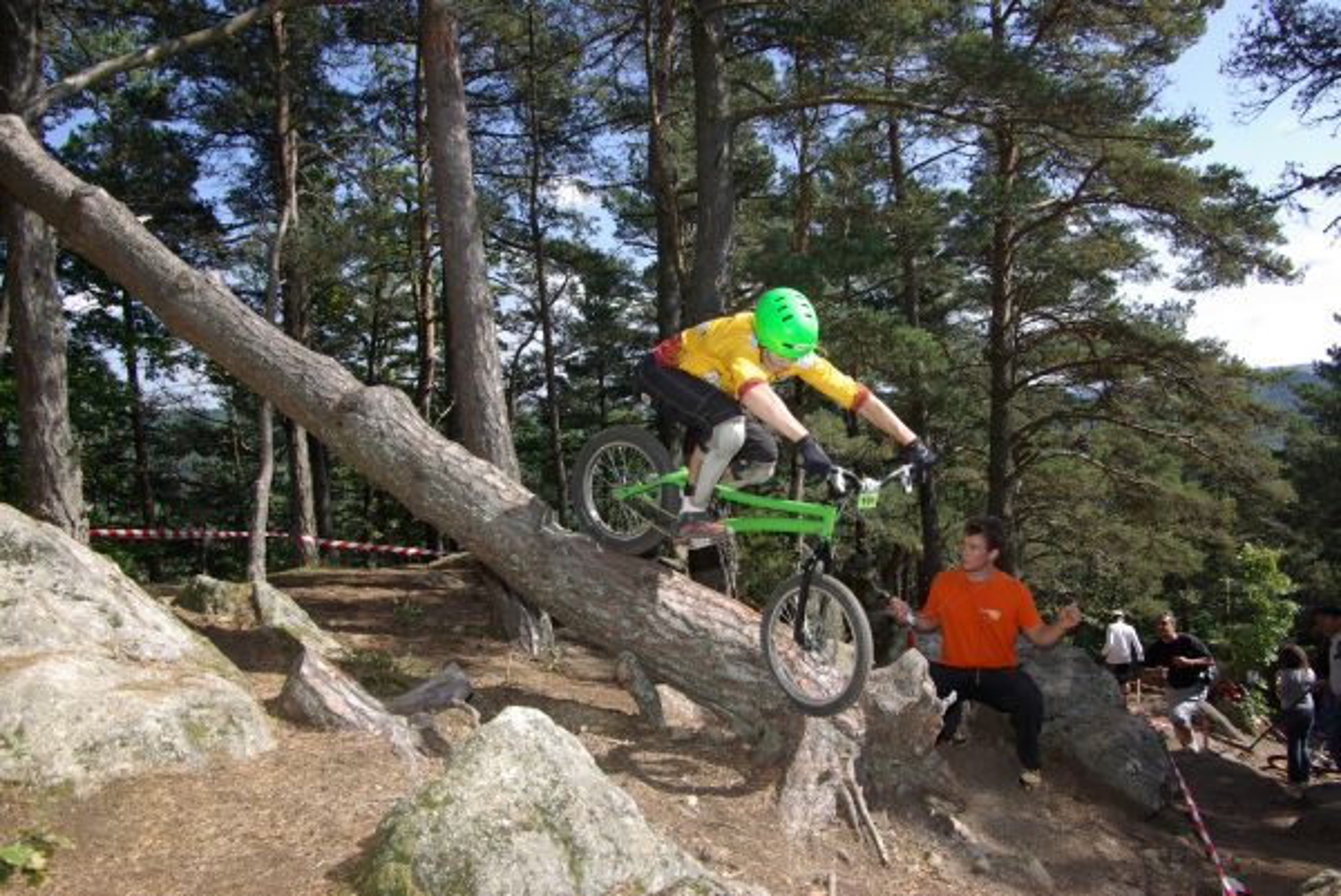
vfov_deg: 48.0
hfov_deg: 67.3
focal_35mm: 27
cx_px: 670
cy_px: 448
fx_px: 1006
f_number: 6.7
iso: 100
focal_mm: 18
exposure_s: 1/180
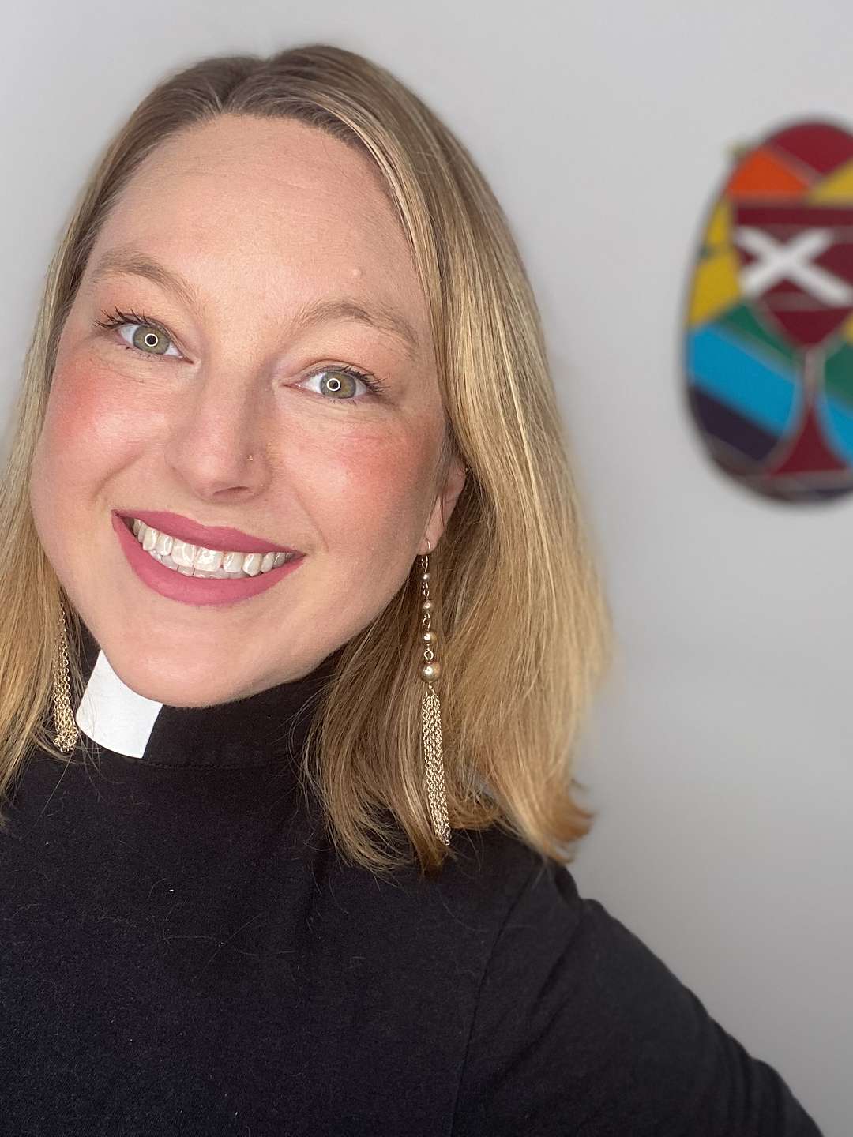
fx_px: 986
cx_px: 426
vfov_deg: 60.0
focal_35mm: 30
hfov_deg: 46.8
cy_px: 568
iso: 64
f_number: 2.2
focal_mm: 2.71
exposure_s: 1/122
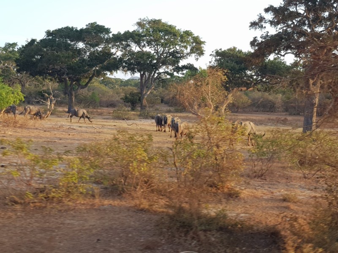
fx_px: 254
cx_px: 169
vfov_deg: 53.1
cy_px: 126
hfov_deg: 67.3
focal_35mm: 26
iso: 40
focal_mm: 4.2
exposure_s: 1/377
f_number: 1.7
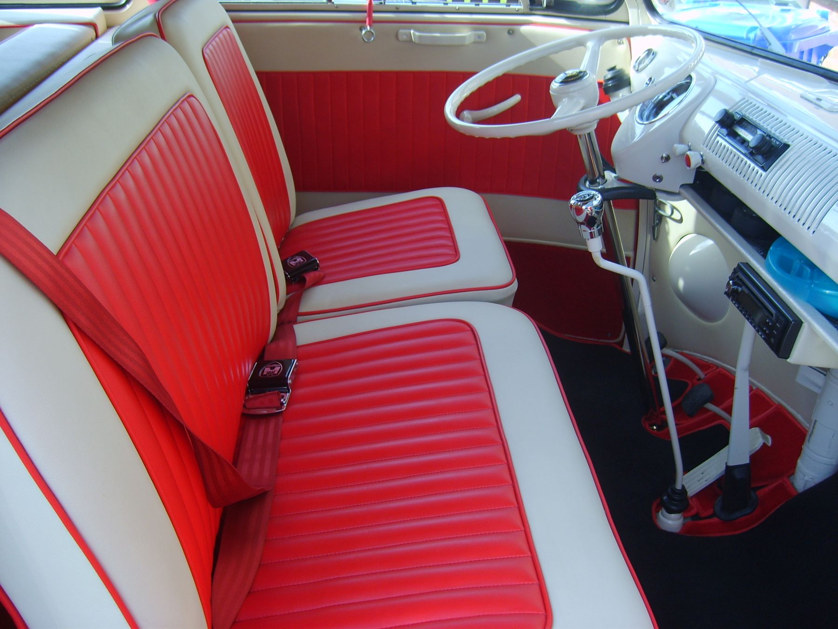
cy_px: 314
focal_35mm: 35
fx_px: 847
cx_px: 419
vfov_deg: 40.7
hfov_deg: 52.6
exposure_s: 1/90
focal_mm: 5.8
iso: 50
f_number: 2.8
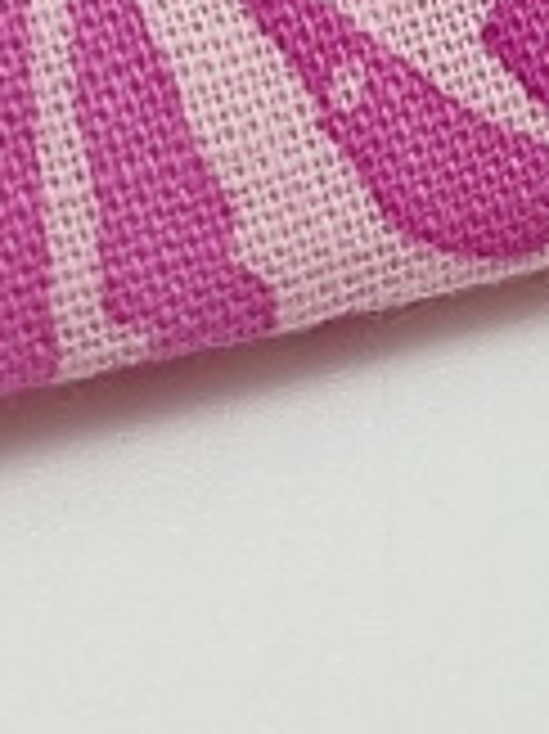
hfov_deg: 7.4
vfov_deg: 9.6
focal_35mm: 200
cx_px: 328
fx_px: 4235
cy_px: -439
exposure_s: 1/50
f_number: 1.9
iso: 58
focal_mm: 6.04
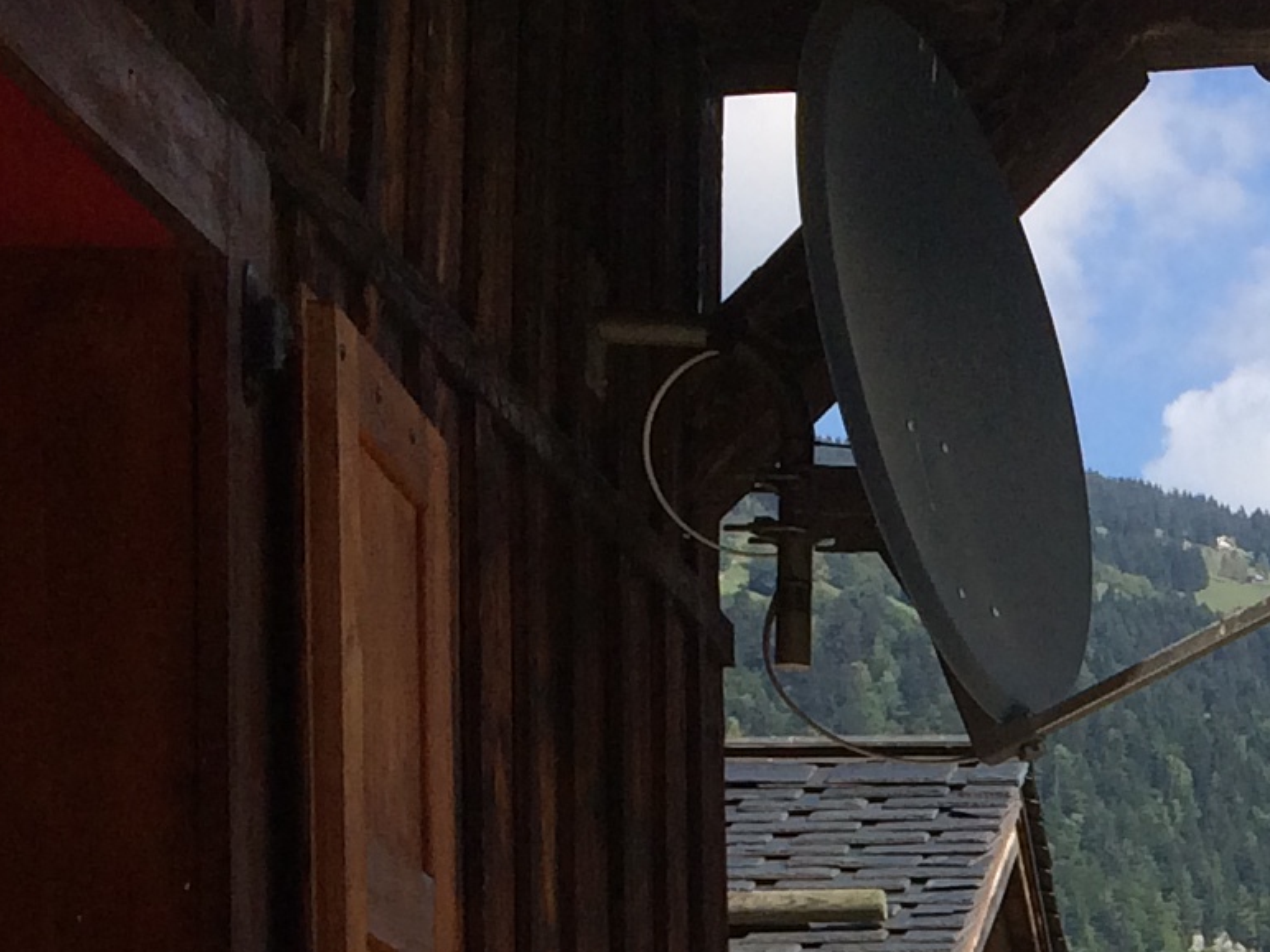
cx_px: 2090
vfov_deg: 11.2
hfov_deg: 14.2
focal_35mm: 127
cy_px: 1463
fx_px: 4659
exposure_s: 1/1786
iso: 40
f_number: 2.2
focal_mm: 4.12
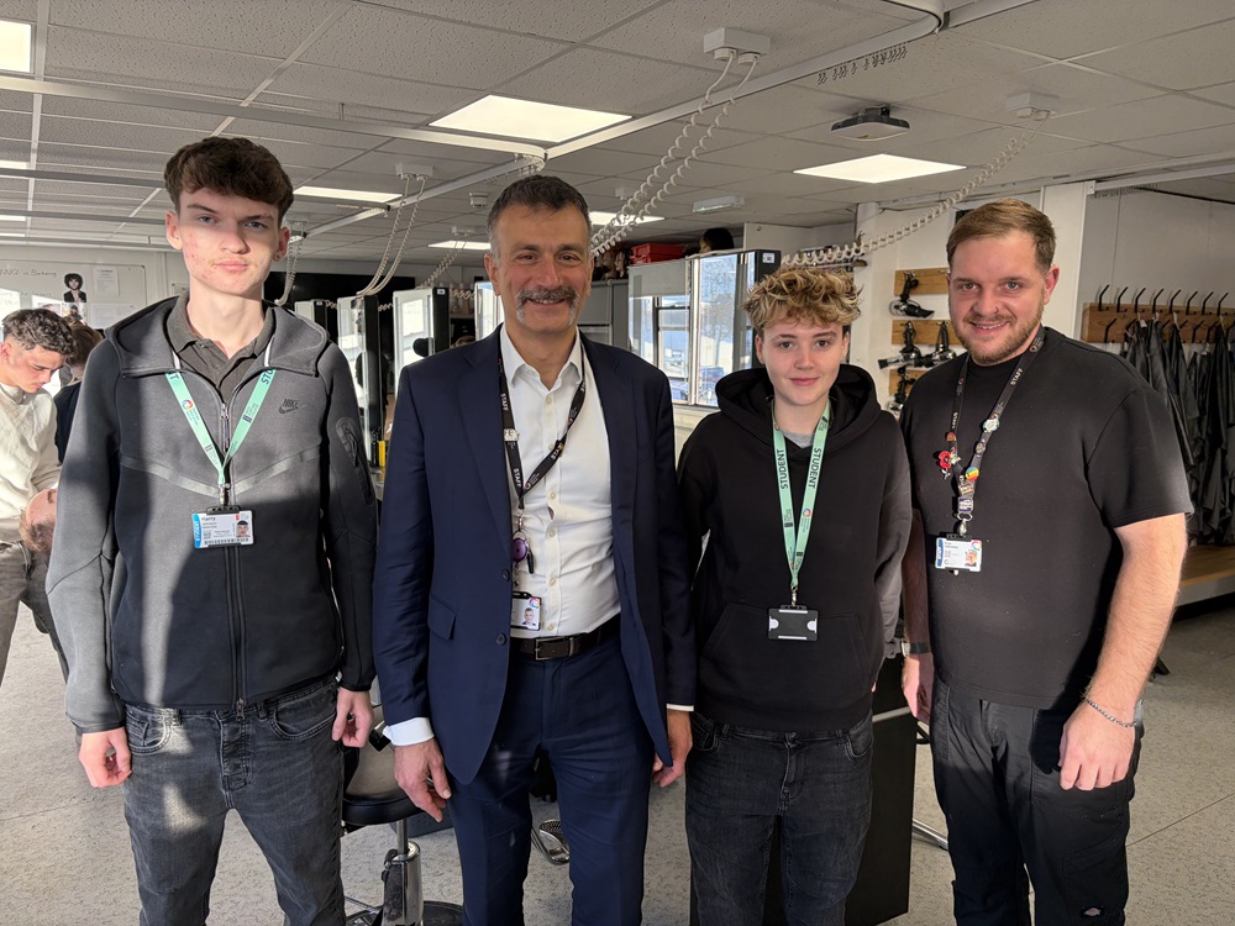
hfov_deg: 67.3
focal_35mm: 26
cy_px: 463
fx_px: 928
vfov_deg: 53.1
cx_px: 618
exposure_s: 1/100
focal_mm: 5.96
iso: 50
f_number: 1.6
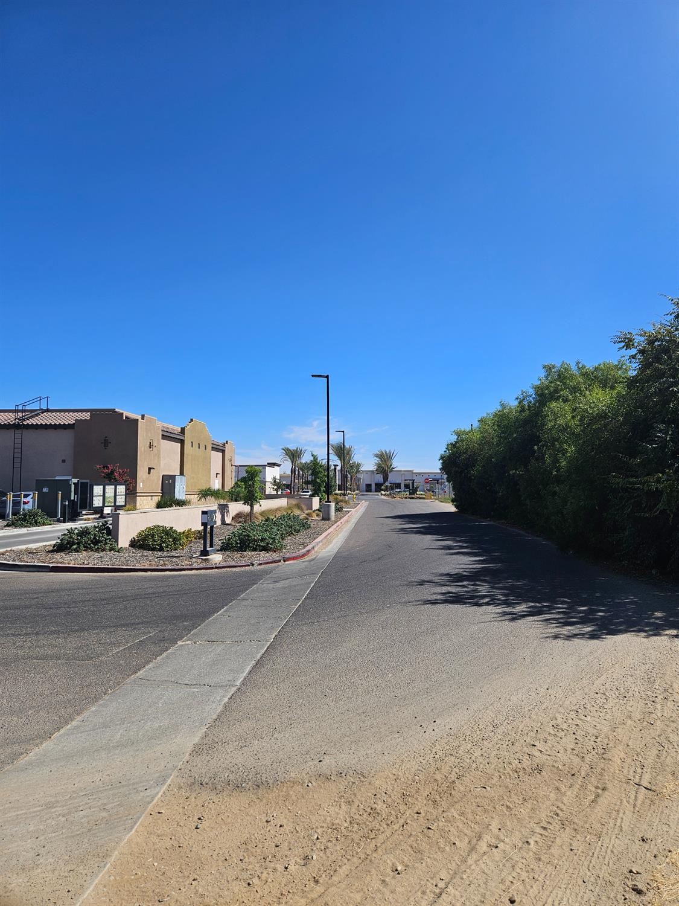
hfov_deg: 58.9
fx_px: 602
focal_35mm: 23
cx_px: 340
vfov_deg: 73.9
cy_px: 453
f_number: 1.8
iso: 25
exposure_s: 1/2579
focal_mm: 5.4
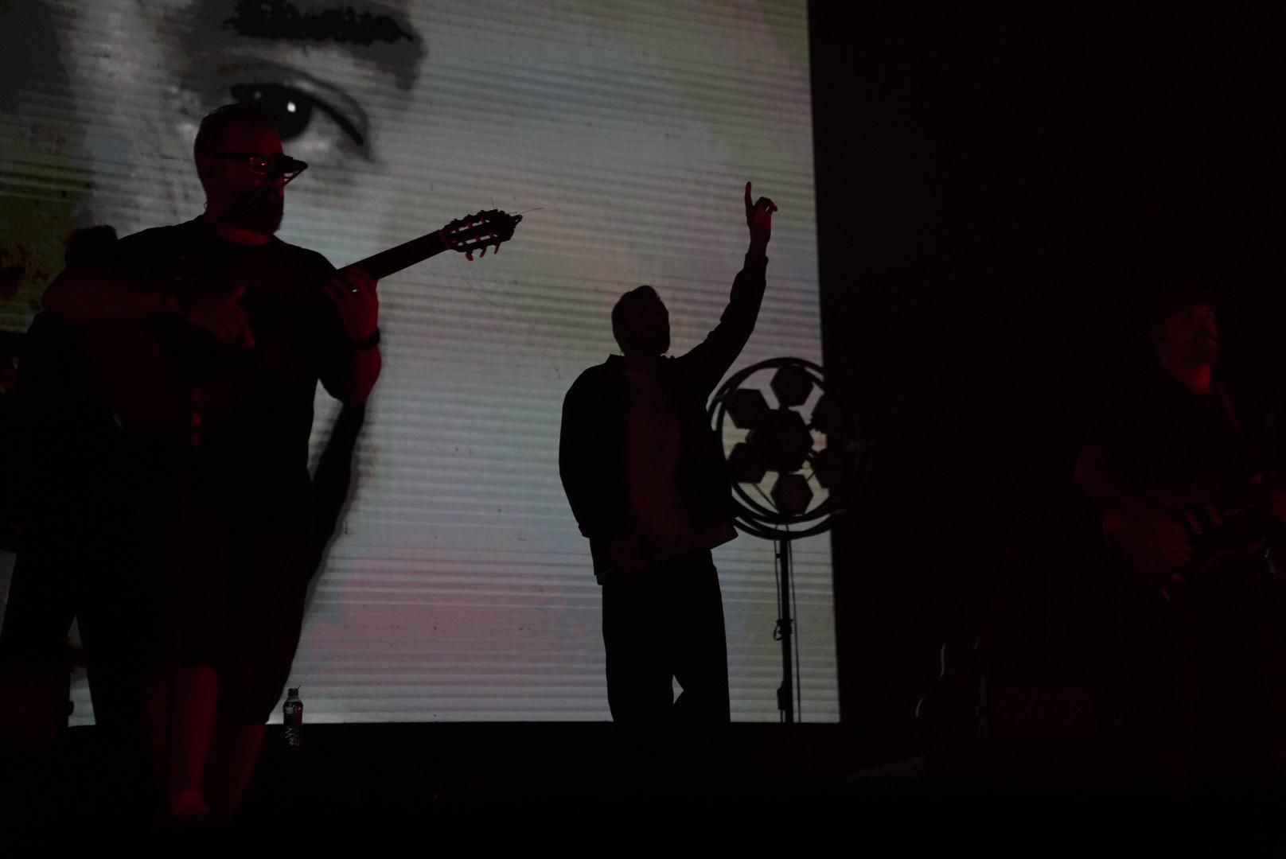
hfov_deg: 31.9
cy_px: 430
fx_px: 2252
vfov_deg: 21.6
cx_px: 643
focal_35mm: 63
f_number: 2.8
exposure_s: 1/640
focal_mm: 63
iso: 3200
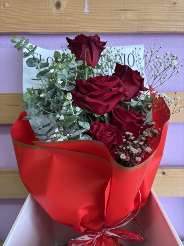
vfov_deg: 67.3
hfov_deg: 53.0
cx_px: 92
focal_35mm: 26
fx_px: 184
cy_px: 123
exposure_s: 1/50
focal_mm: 5.96
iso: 100
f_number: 1.6
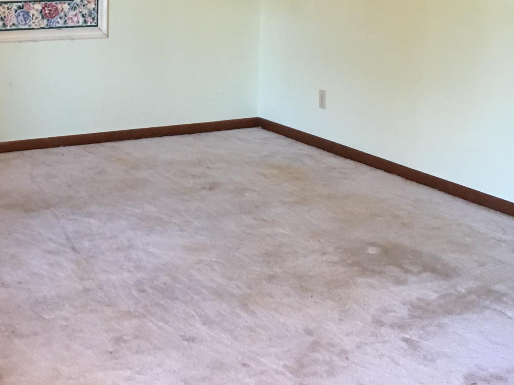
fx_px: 995
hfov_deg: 28.7
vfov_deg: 21.5
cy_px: 40
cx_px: 147
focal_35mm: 67
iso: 64
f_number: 2.2
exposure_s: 1/15
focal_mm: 4.15
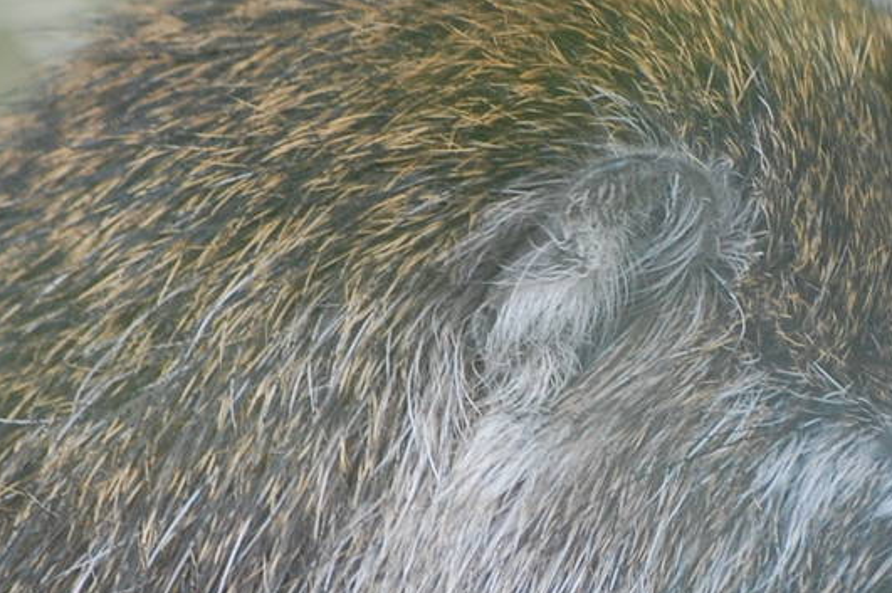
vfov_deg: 3.0
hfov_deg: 4.5
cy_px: 420
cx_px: 818
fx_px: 11412
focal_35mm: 461
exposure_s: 1/125
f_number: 4.8
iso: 800
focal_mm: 102
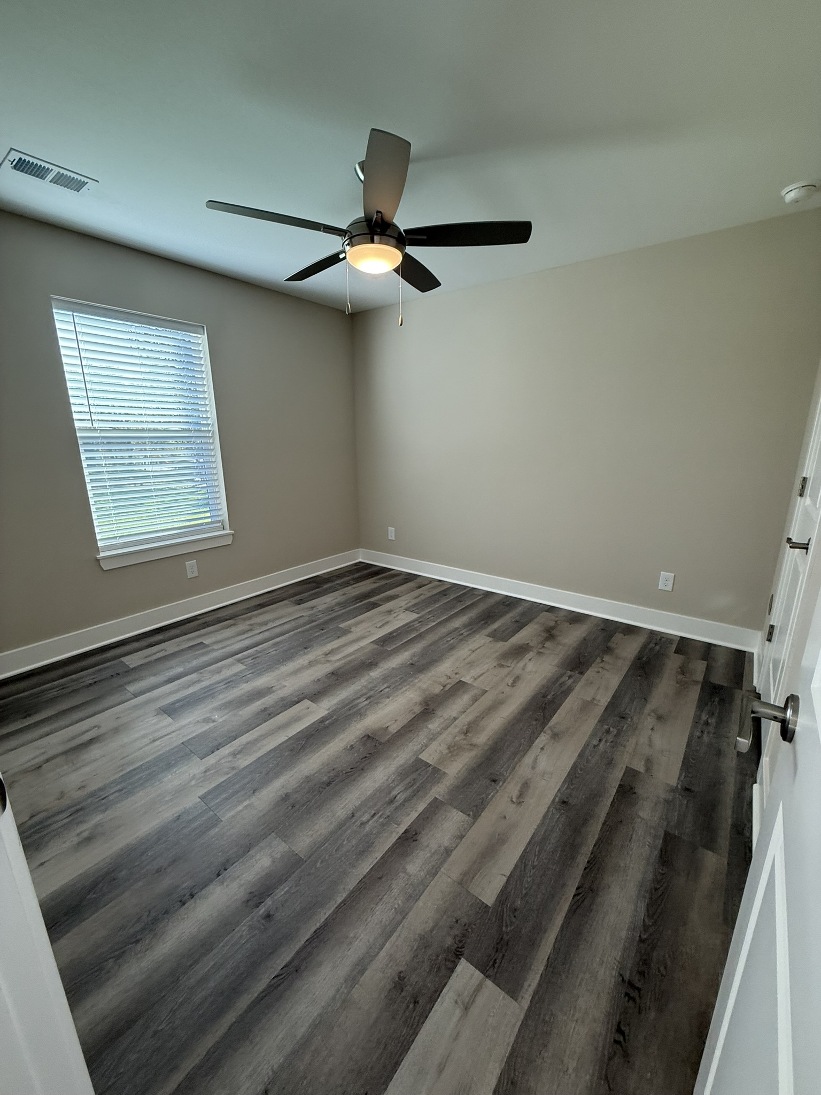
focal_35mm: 14
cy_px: 548
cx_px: 410
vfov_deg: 102.1
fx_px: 443
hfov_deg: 85.7
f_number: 2.2
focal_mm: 2.22
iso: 160
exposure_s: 1/120
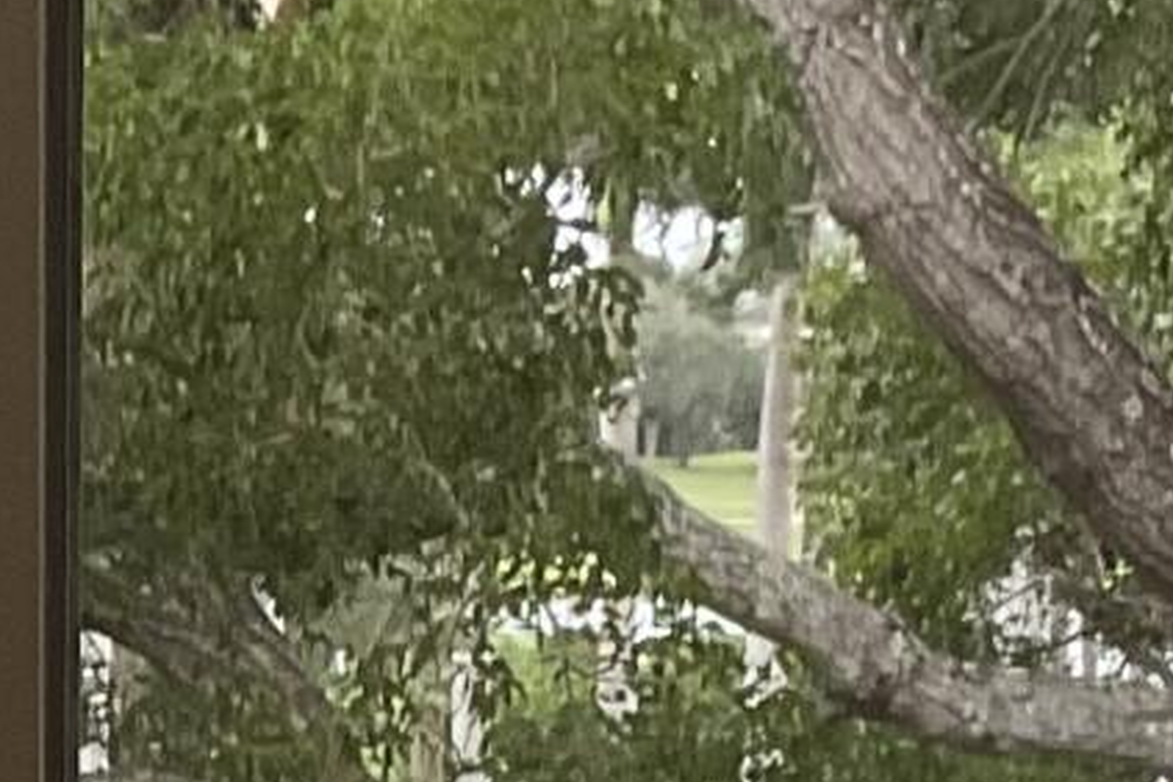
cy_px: 2055
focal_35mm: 214
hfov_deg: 9.6
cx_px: 67
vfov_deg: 6.1
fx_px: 6972
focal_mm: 3
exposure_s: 1/122
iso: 64
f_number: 1.8
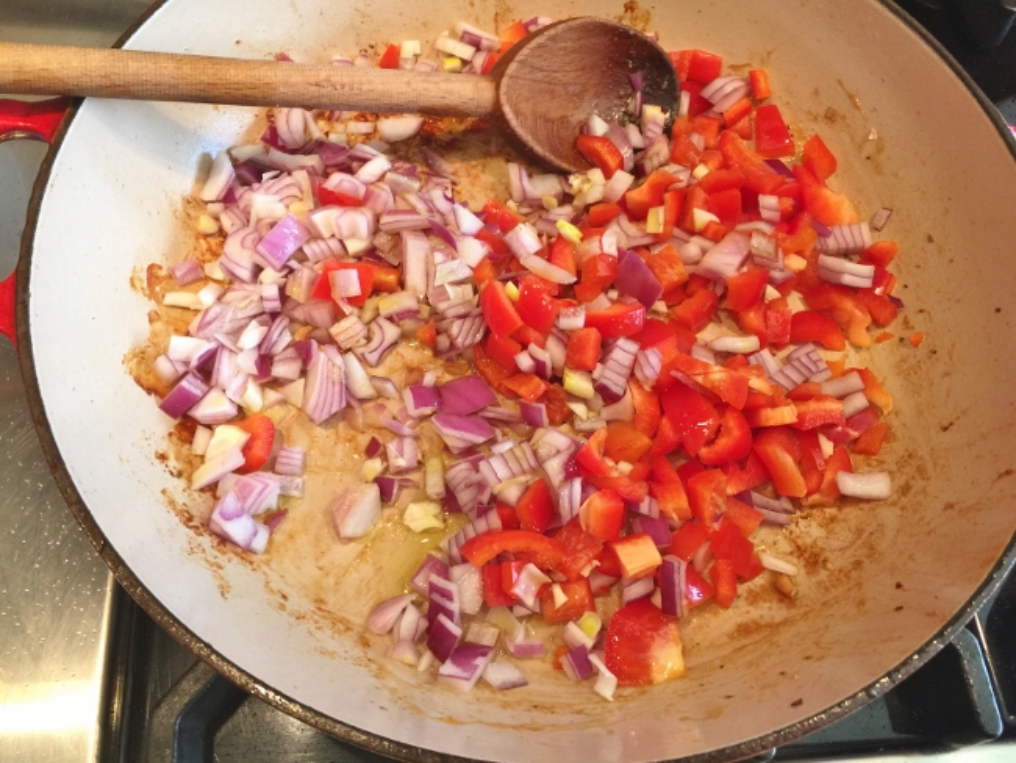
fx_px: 851
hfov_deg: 61.6
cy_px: 382
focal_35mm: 29
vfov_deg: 48.3
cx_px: 508
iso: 32
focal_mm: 4.15
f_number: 2.2
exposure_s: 1/30
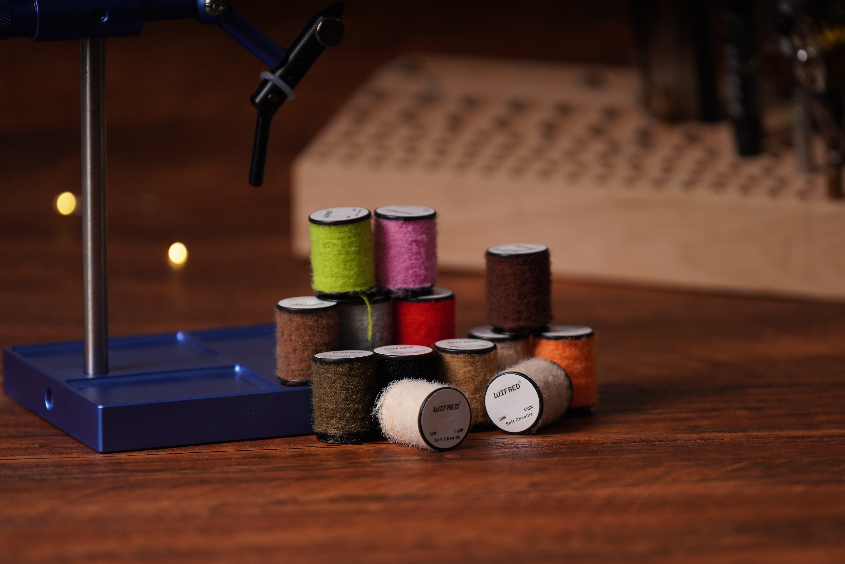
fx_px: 7041
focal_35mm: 300
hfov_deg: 6.9
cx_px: 422
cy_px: 282
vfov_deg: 4.6
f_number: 2.8
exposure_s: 1/200
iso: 100
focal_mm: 200
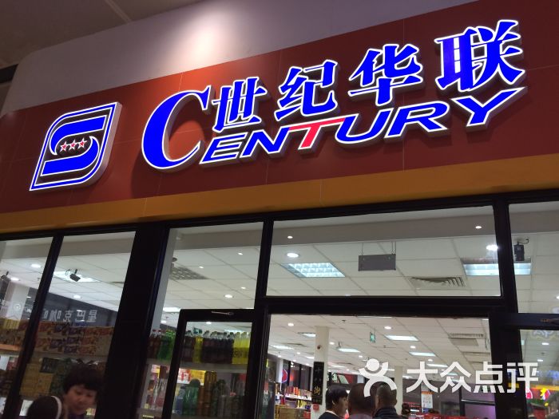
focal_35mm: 29
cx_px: 280
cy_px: 210
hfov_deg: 61.7
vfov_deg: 48.2
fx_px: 468
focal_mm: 4.15
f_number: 2.2
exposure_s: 1/30
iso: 64
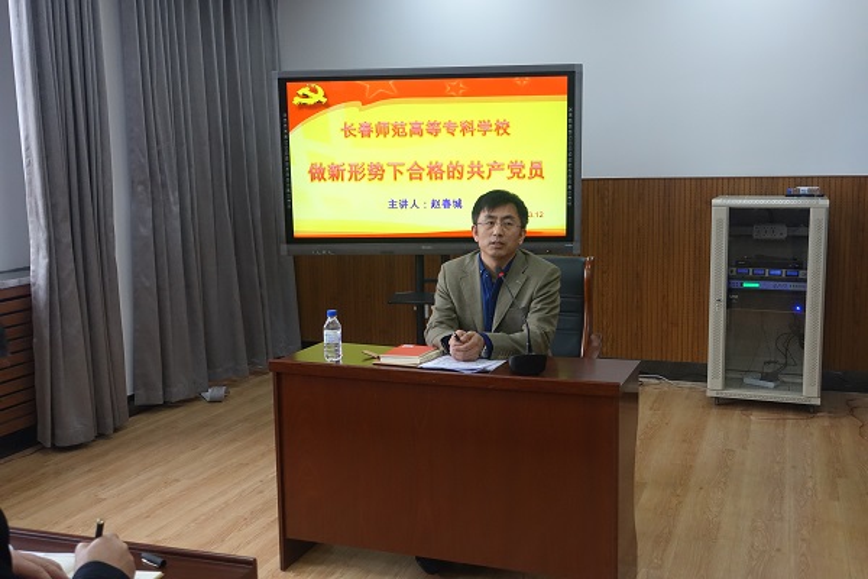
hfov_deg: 50.7
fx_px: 916
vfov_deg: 35.1
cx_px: 434
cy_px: 290
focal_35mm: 38
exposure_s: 1/160
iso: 1000
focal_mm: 13.92
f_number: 2.8
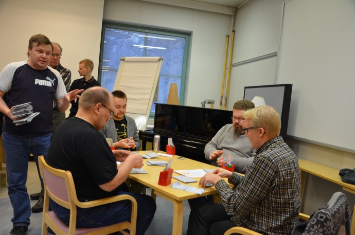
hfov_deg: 59.6
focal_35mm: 32
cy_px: 118
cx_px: 178
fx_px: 310
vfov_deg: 41.5
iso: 800
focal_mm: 21
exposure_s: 1/60
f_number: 3.8
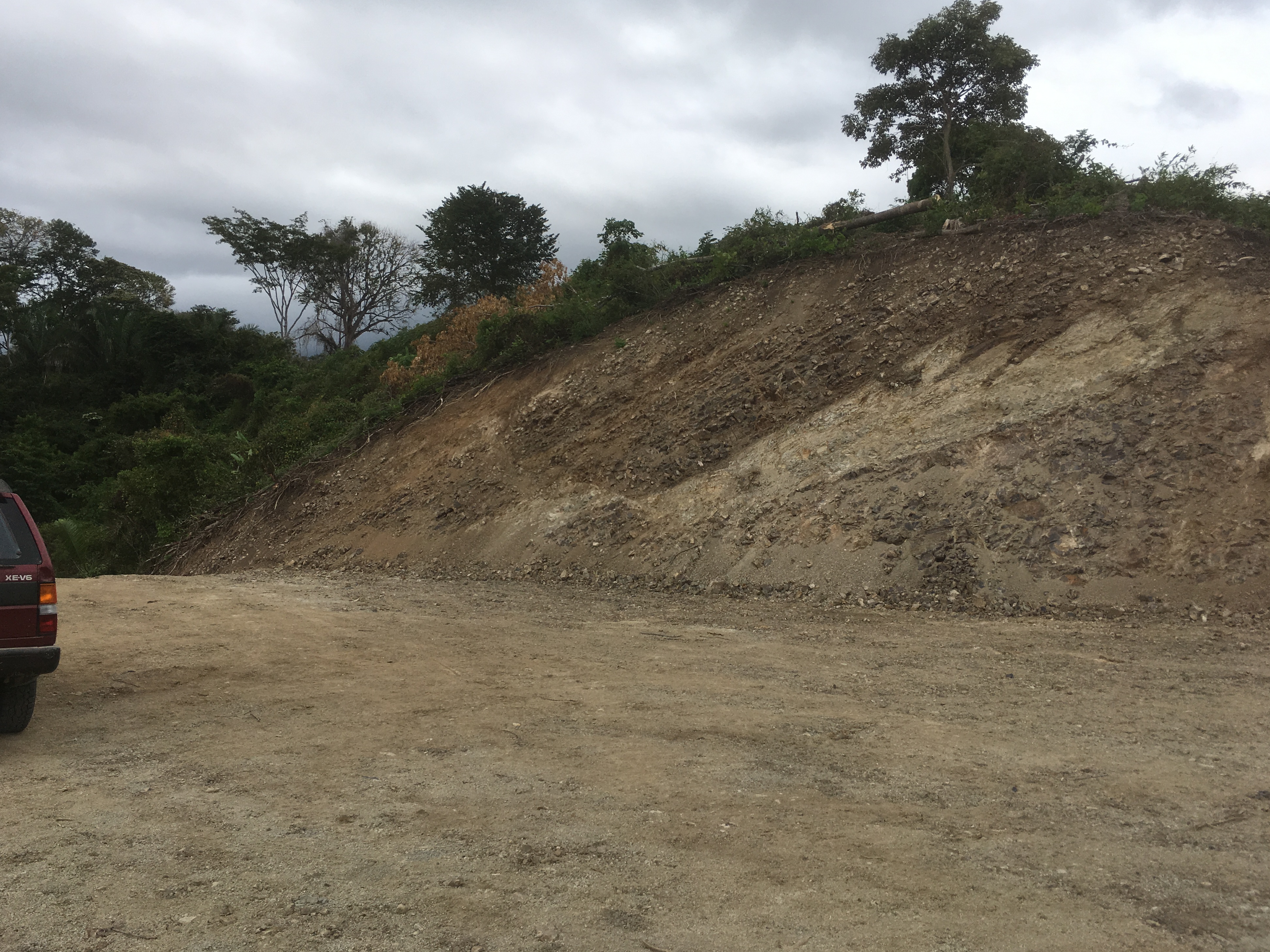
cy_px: 475
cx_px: 615
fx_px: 1101
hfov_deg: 60.0
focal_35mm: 30
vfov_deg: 46.8
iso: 25
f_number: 2.2
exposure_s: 1/1350
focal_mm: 4.15
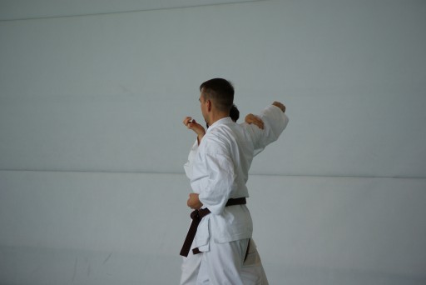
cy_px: 142
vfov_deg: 10.2
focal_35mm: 135
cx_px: 213
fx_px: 1598
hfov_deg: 15.2
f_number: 4
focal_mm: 90
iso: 250
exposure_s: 1/160
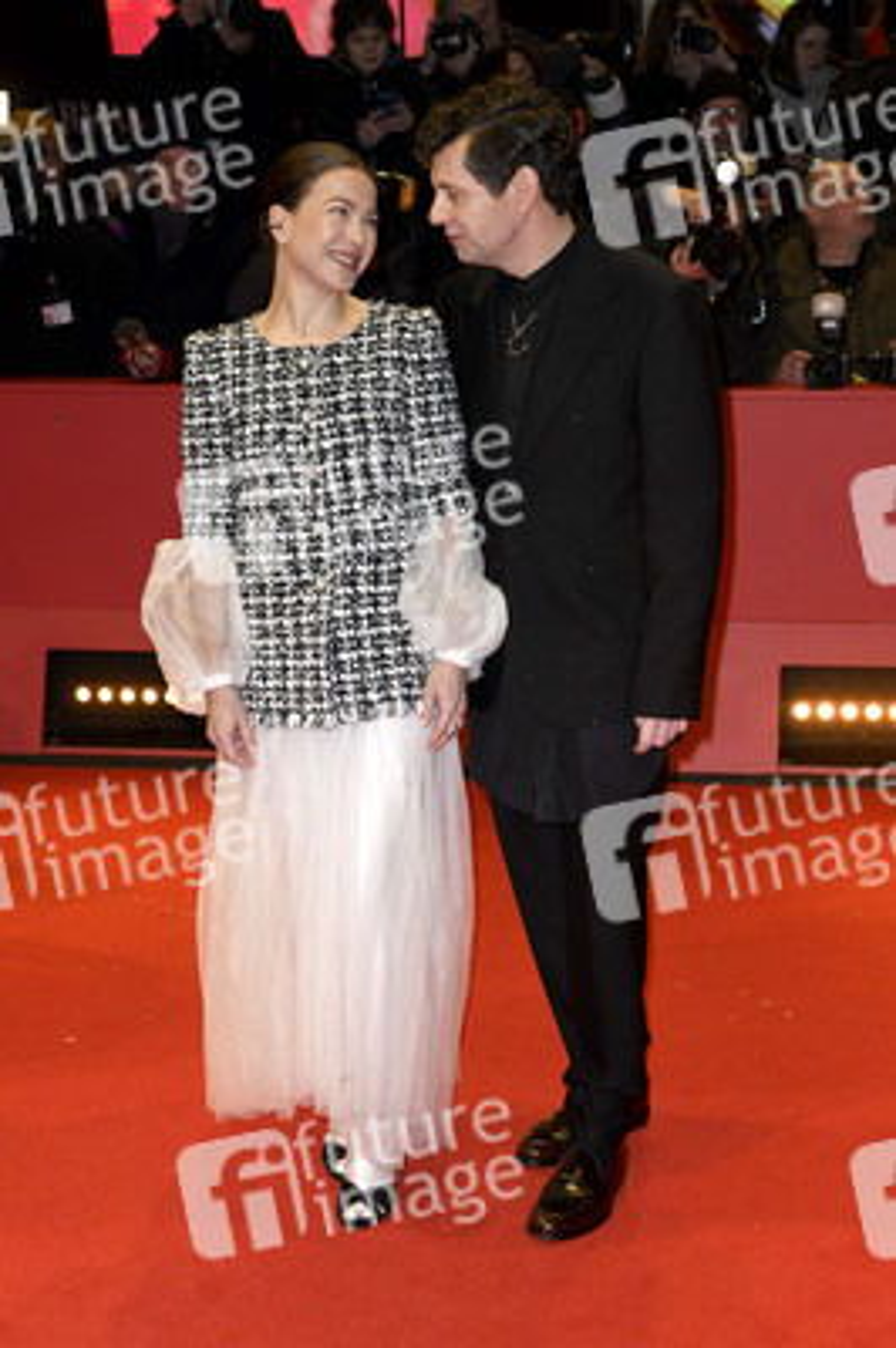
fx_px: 1795
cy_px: 674
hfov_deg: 28.0
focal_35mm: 48
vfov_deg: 41.1
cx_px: 448
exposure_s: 1/640
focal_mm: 48
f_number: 4.5
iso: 800
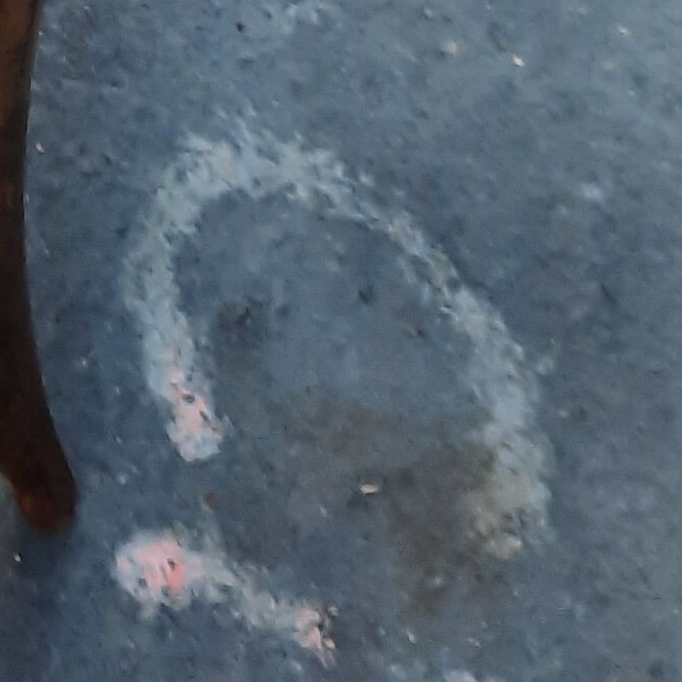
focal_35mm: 133
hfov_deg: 12.1
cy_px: -893
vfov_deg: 11.2
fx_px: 2965
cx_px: -516
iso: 125
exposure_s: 1/50
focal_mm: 4.6
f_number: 2
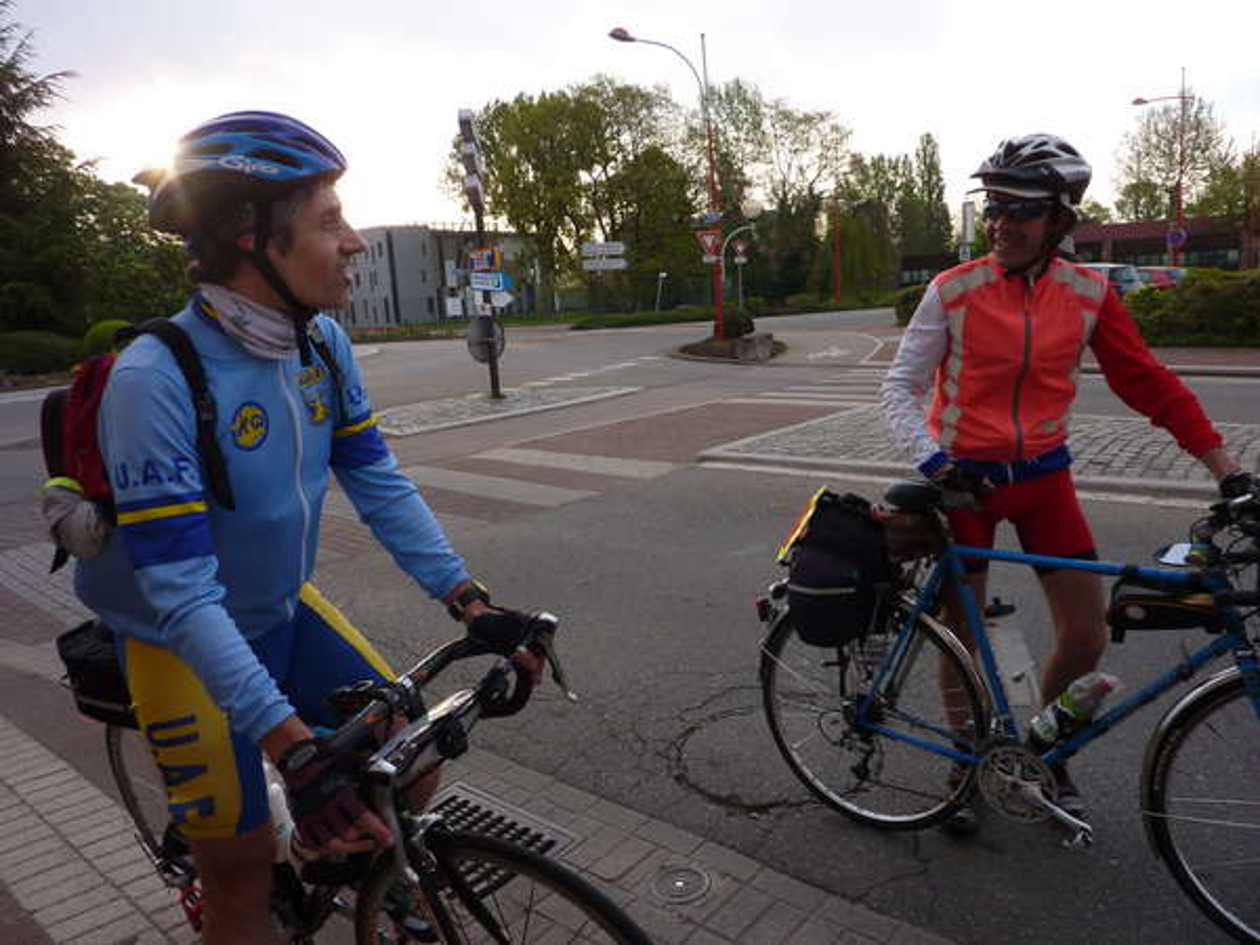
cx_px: 630
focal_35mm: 25
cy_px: 472
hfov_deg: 69.4
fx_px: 910
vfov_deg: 54.9
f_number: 3.5
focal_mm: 4.1
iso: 80
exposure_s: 1/100
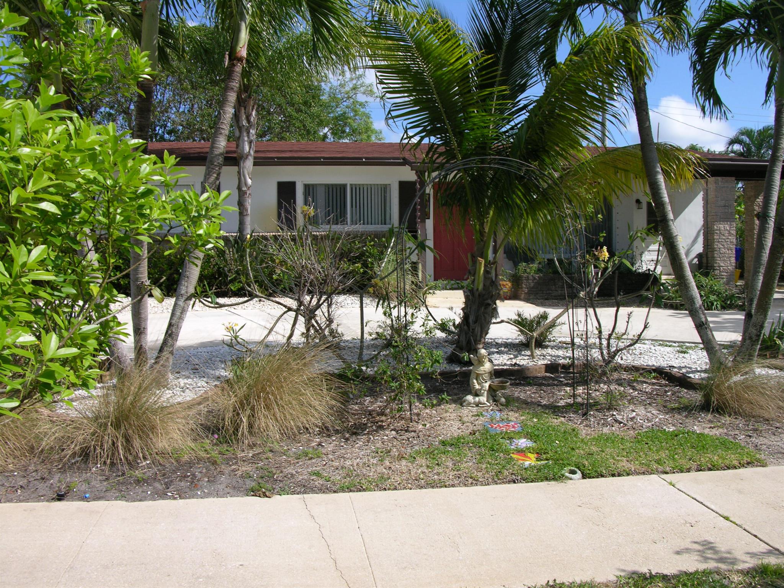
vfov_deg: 40.7
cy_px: 294
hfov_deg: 52.6
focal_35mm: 35
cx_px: 392
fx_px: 793
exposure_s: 1/230
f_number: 6.3
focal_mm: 8.9
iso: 50
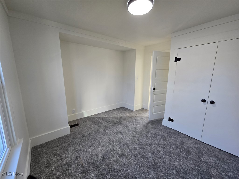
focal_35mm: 13
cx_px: 120
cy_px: 90
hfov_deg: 106.2
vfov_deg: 89.9
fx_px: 90
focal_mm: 2.2
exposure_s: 1/60
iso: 125
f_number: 2.2
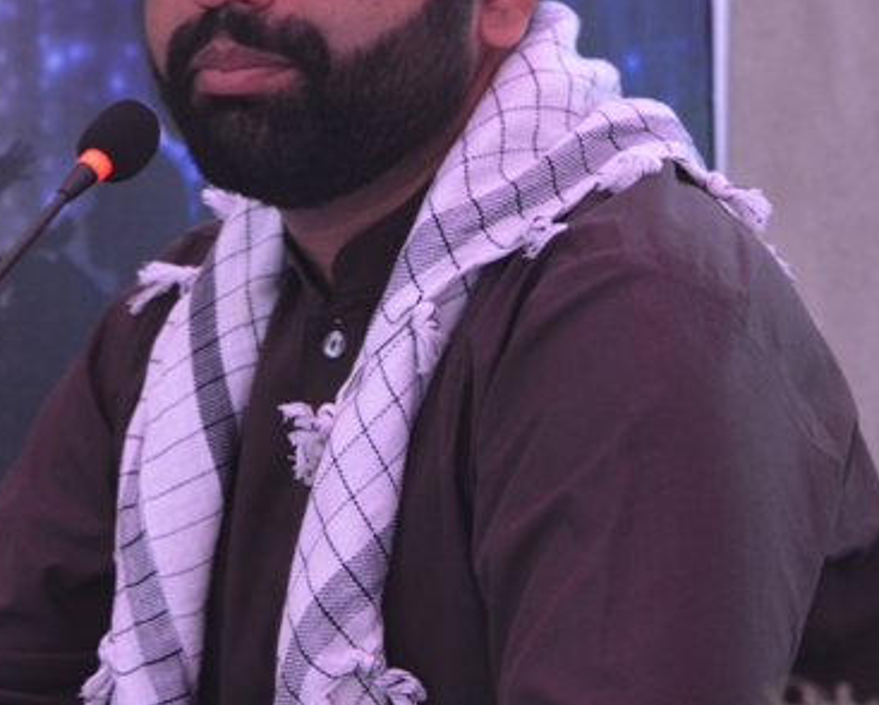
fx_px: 5102
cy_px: 313
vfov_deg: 7.9
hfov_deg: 9.8
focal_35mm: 196
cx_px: -17
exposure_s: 1/25
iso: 400
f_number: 5.6
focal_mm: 50
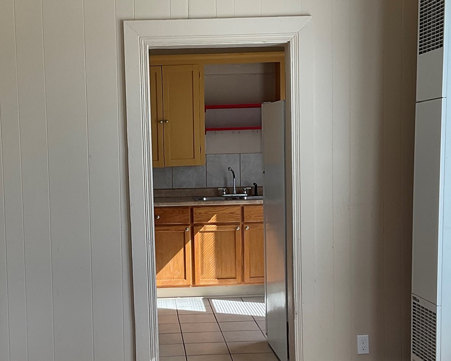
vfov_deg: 26.2
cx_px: 188
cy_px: 227
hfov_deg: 32.4
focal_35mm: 58
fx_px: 774
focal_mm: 3
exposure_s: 1/122
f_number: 1.8
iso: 32
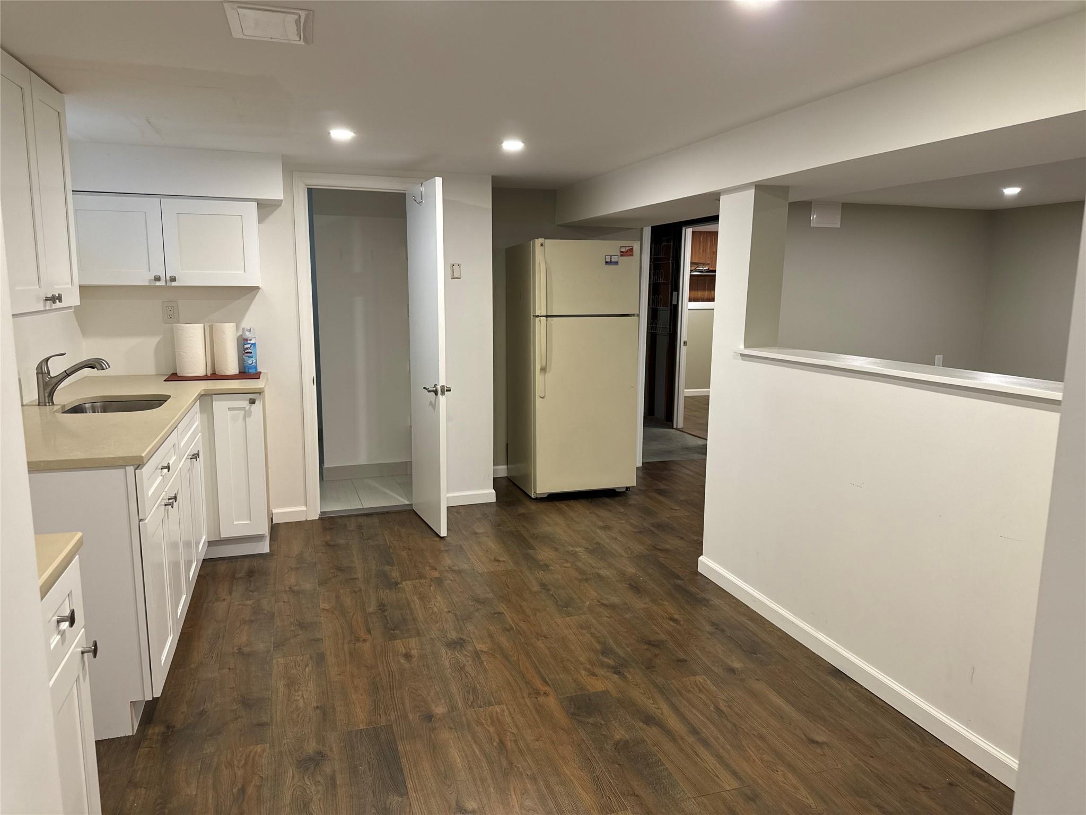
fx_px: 753
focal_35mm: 24
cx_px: 543
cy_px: 408
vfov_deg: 56.8
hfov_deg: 71.6
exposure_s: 1/60
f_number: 1.78
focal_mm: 6.76
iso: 125
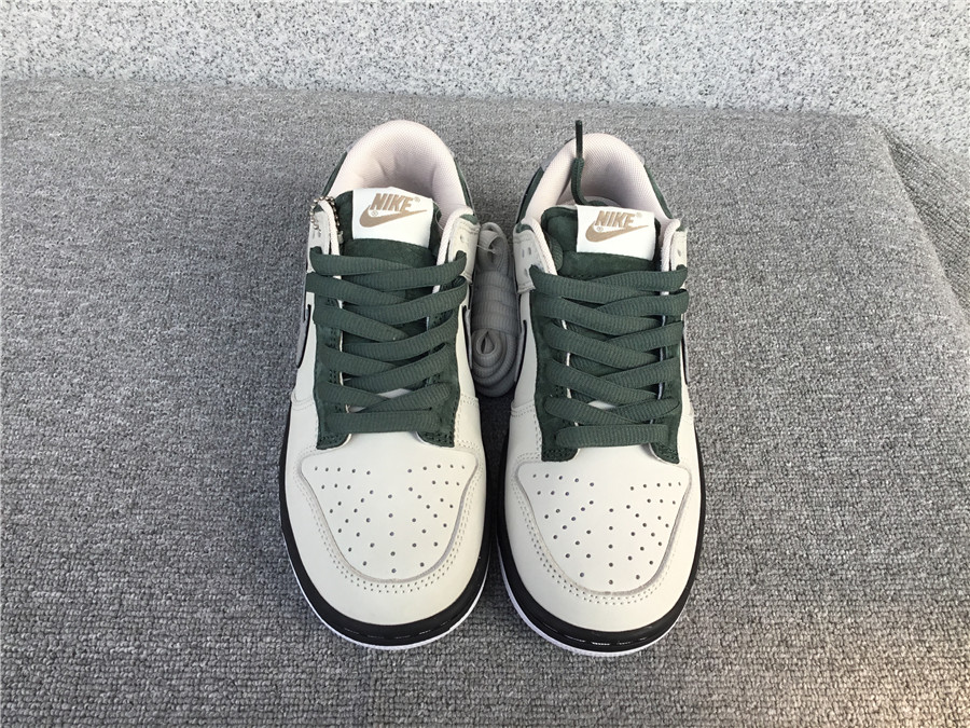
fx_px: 869
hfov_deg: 58.4
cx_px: 485
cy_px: 364
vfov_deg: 45.4
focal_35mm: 31
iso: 25
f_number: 2.4
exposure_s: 1/275
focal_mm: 3.3
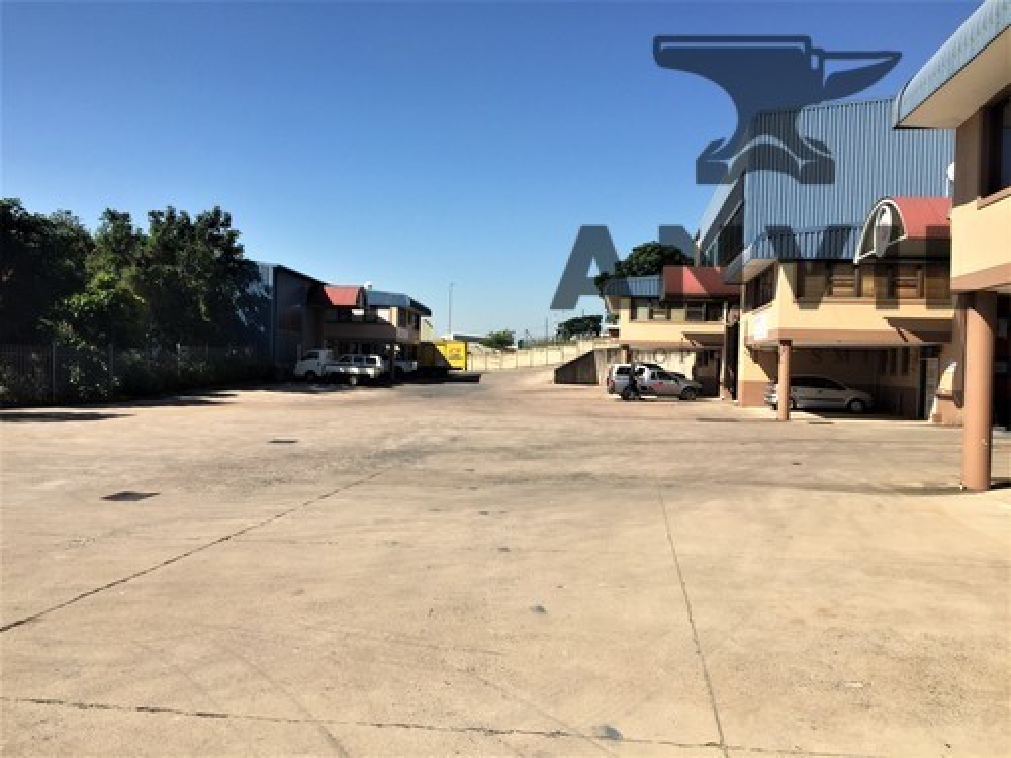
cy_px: 379
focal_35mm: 29
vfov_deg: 48.2
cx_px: 506
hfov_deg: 61.7
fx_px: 847
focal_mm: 4.15
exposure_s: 1/2083
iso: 32
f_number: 2.2
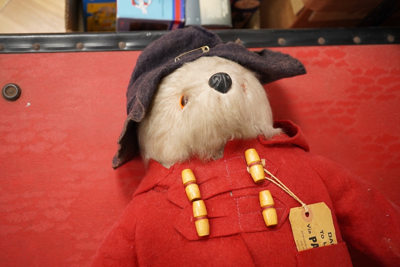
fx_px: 500
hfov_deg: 43.6
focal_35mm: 45
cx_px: 200
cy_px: 134
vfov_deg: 29.9
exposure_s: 1/100
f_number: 6.3
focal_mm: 30
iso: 2000
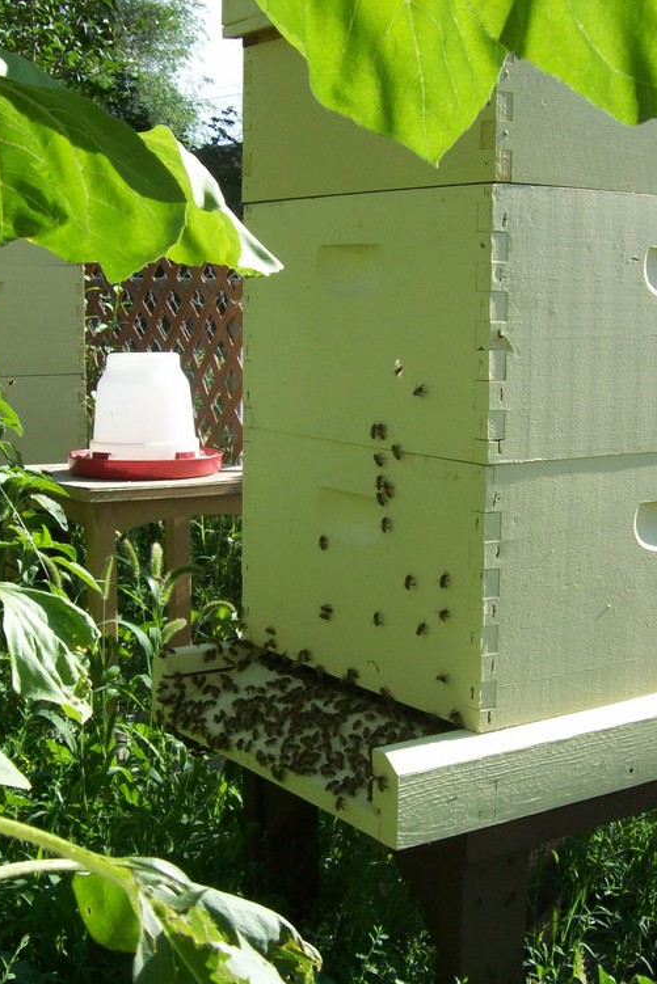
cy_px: 501
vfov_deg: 38.9
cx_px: 321
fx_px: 1395
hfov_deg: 26.5
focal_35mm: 51
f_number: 4.8
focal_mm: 6
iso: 80
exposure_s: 1/285
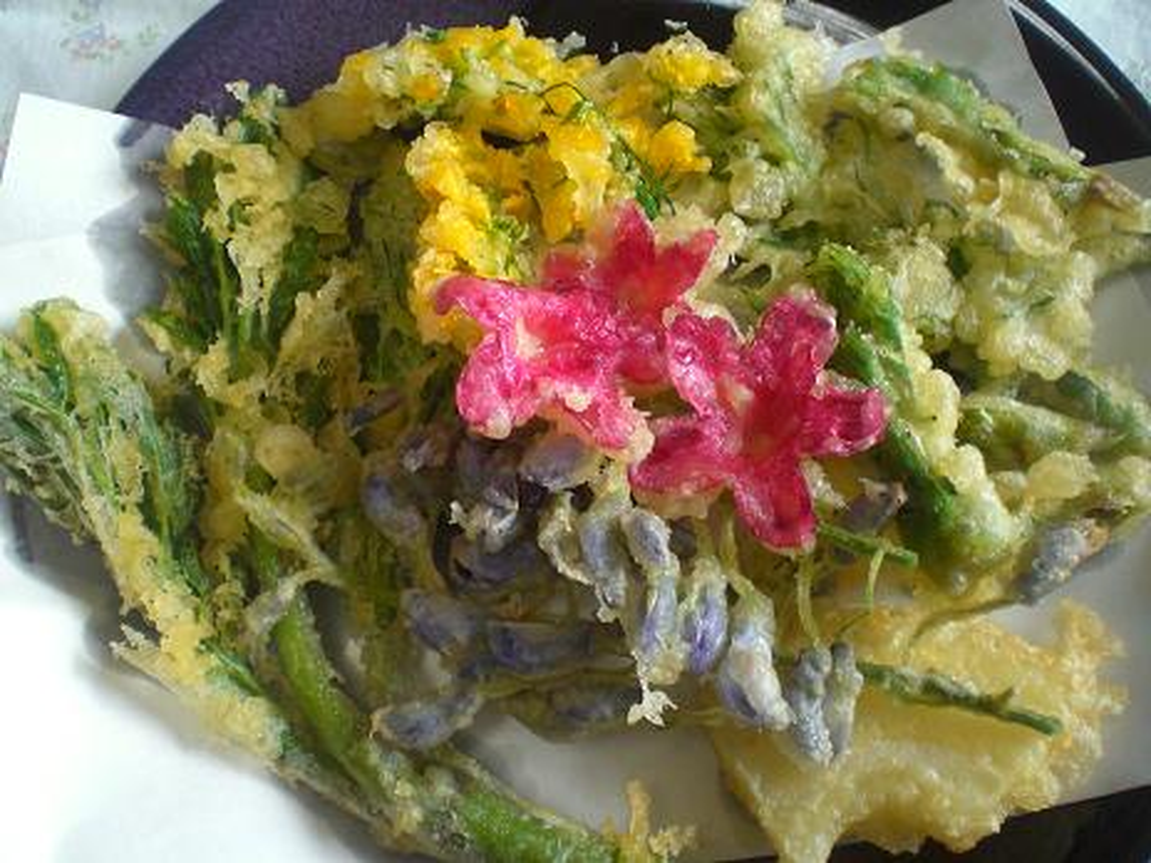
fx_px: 1264
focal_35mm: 38
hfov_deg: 49.0
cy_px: 432
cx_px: 576
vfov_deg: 37.7
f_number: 3.1
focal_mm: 6.3
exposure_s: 1/80
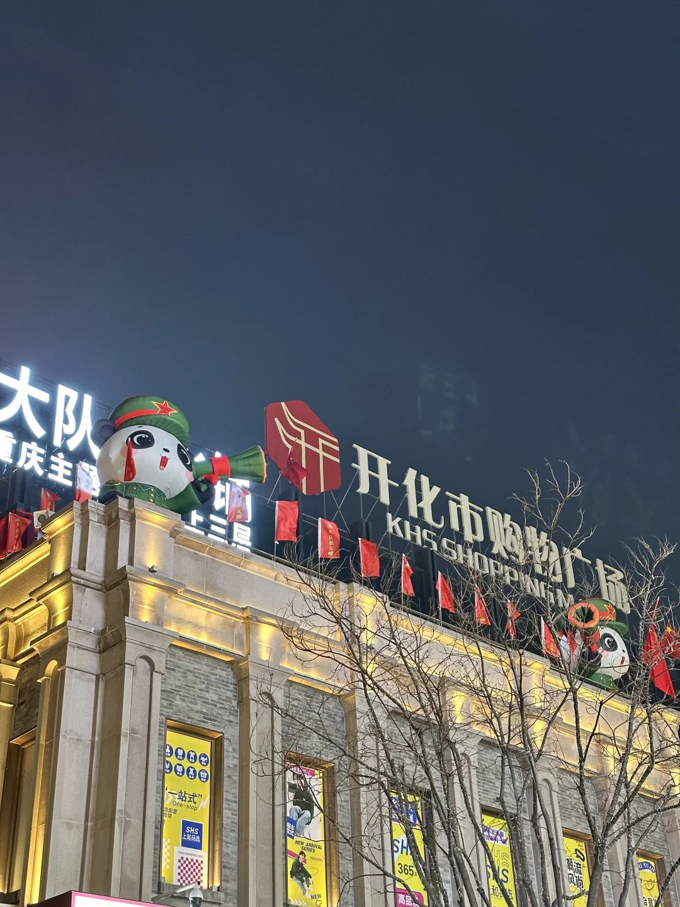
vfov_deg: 39.7
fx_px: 1257
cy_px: 454
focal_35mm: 48
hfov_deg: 30.3
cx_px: 340
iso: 200
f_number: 1.78
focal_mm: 6.86
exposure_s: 1/33
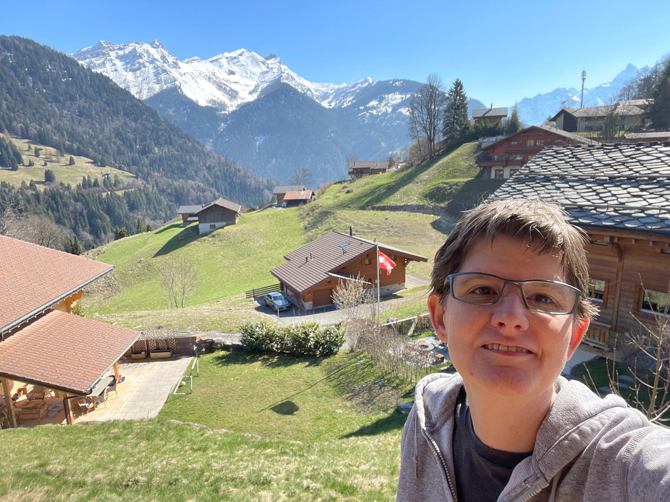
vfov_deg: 58.9
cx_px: 335
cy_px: 251
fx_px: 445
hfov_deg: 73.9
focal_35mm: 23
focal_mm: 2.71
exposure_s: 1/332
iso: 25
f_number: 2.2
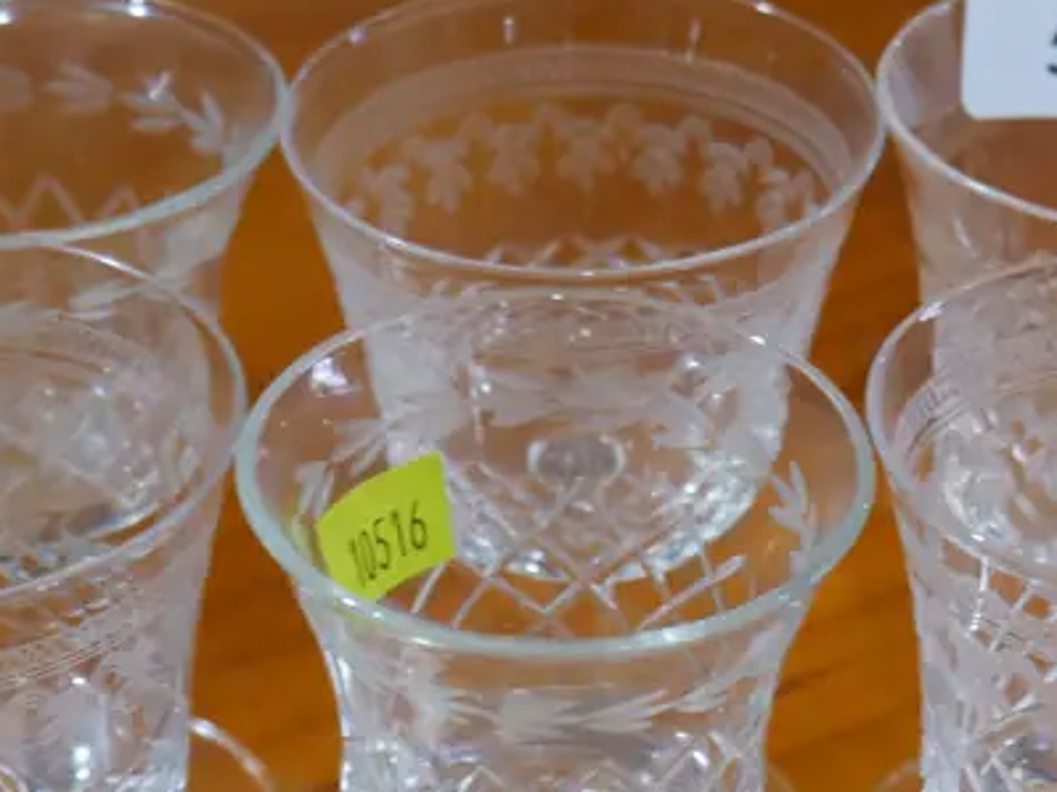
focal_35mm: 113
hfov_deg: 17.4
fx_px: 3449
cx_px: 694
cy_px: 600
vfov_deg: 13.1
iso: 320
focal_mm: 22
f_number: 4.7
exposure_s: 1/60
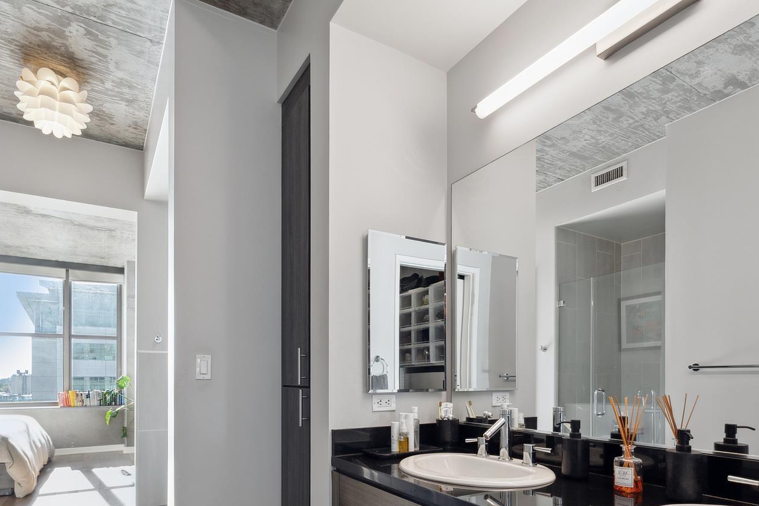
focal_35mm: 21
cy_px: 380
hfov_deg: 81.2
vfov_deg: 56.5
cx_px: 371
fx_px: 443
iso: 160
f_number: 9
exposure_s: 1/6
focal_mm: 13
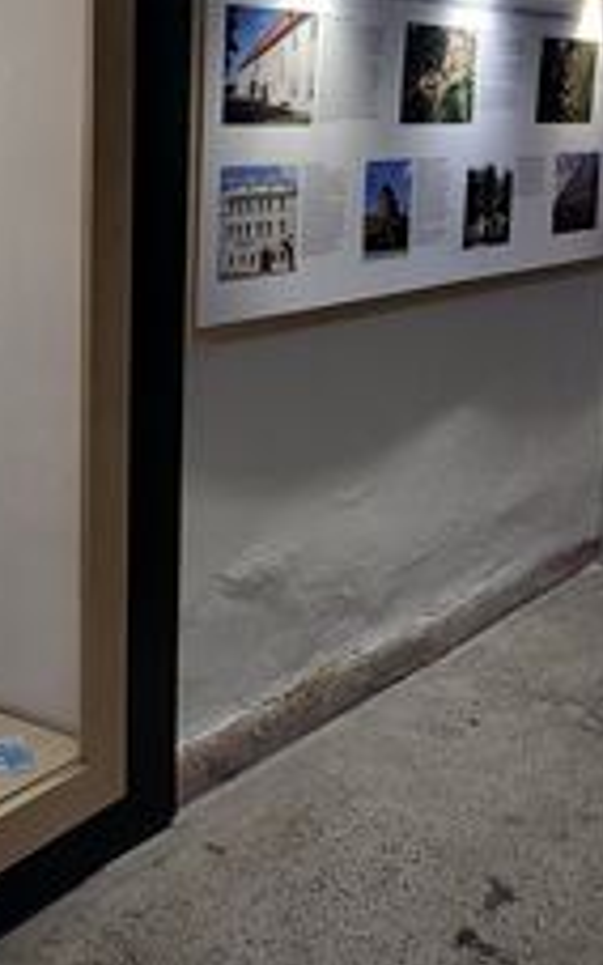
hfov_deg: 28.0
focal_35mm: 43
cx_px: -4
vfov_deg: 45.2
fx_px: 1130
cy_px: 293
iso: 211
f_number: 1.8
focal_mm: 5.56
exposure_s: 1/50
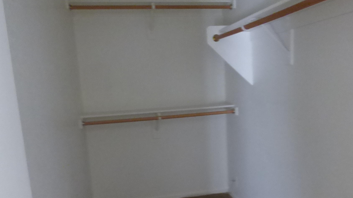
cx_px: 194
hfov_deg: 59.4
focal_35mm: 33
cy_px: 141
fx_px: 309
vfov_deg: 35.1
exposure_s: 1/20
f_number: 2.8
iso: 800
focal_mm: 3.58
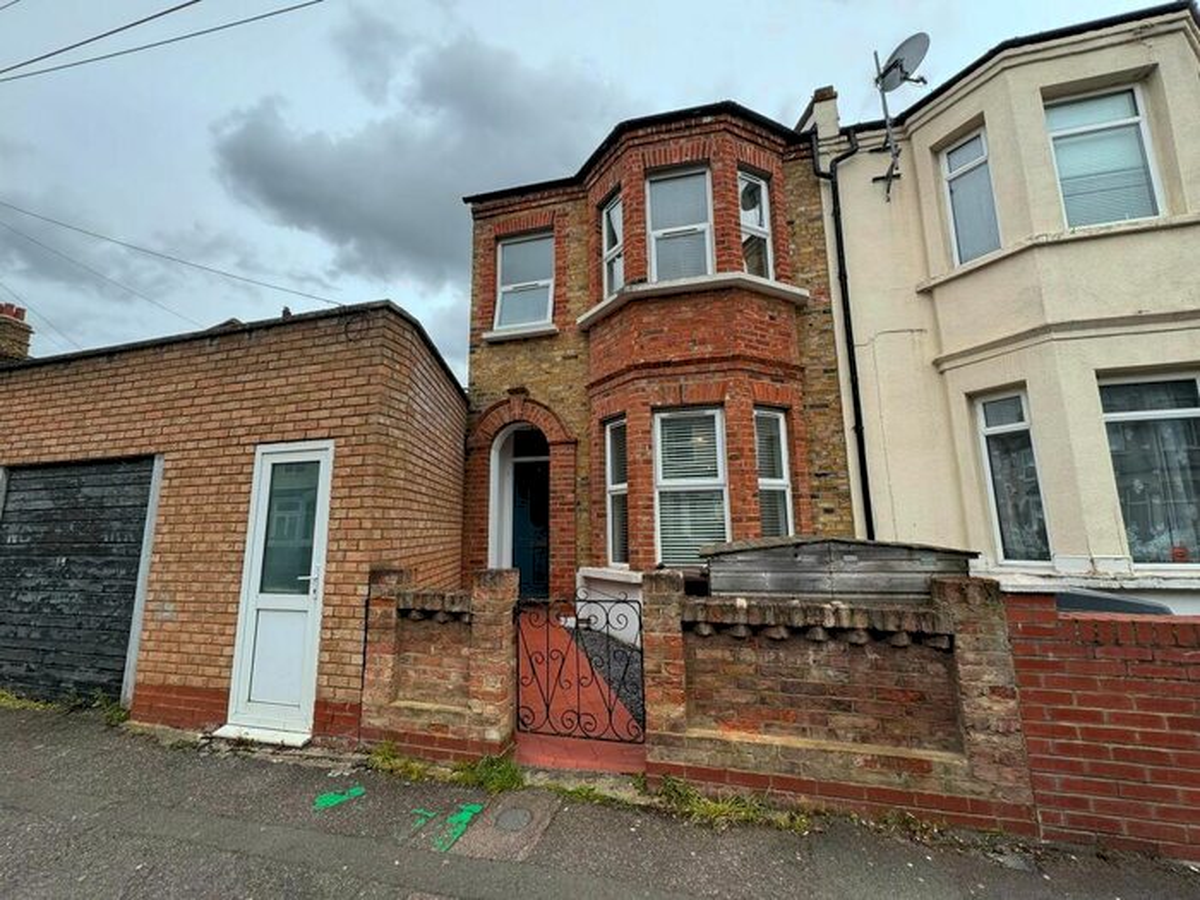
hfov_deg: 102.1
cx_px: 600
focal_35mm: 14
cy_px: 450
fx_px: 485
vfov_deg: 85.7
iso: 50
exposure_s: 1/713
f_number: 2.2
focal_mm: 2.22
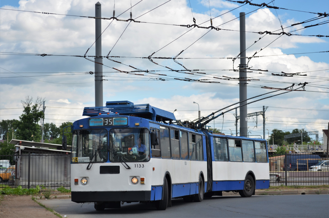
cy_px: 109
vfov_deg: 16.5
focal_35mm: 82
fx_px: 752
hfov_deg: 24.7
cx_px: 164
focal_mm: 55
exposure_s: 1/320
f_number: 5.6
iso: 100
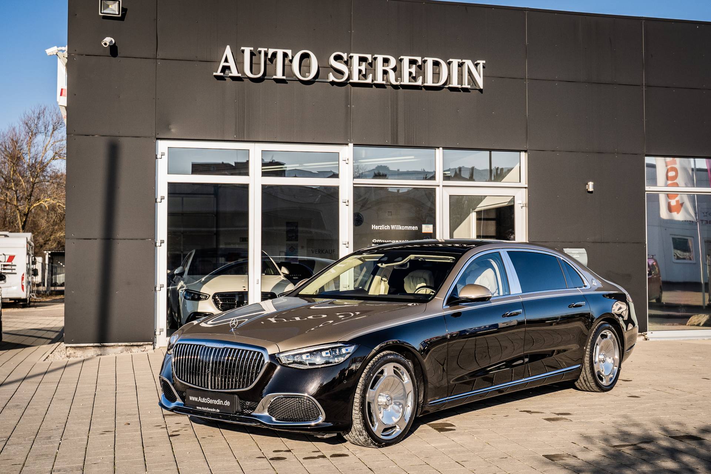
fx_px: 731
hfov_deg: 51.9
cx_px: 356
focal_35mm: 37
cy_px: 237
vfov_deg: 35.9
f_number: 5.6
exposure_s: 1/320
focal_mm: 37
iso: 400
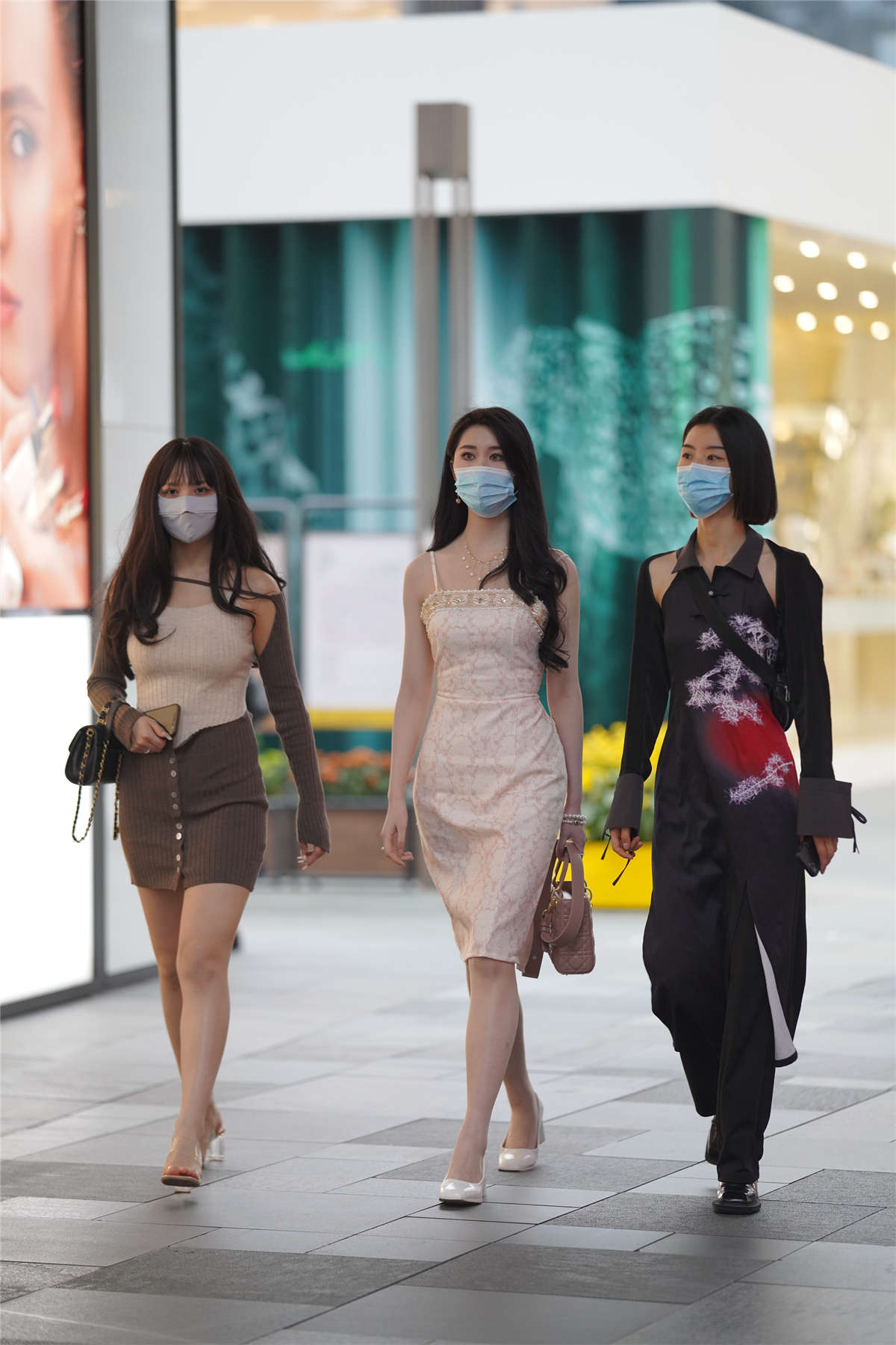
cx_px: 448
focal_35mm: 135
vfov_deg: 15.2
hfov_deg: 10.2
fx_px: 5040
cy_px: 672
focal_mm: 135
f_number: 1.8
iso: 1000
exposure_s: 1/320
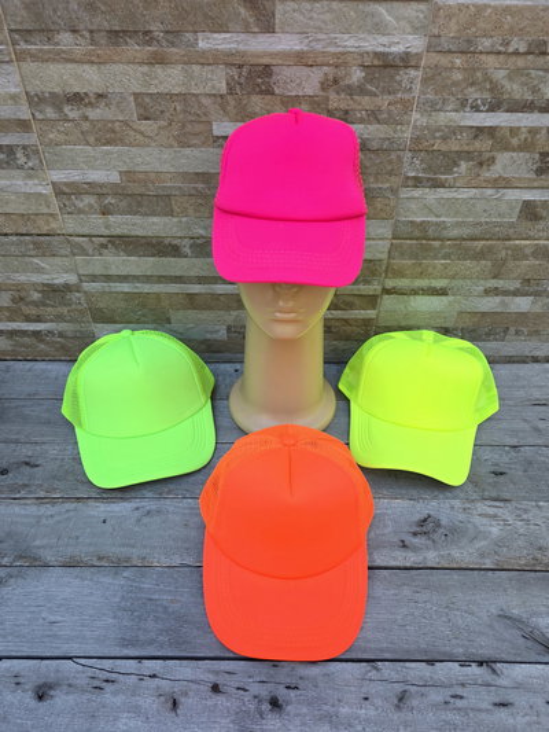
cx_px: 274
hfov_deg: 58.9
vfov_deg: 73.9
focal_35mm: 23
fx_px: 486
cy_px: 366
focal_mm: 6.3
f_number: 1.7
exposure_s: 1/180
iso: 100
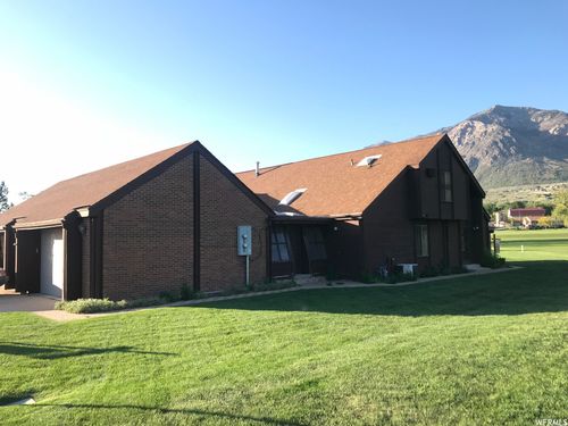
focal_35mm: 28
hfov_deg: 63.4
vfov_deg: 49.7
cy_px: 213
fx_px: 459
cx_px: 284
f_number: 1.8
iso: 20
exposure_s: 1/638
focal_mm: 3.99
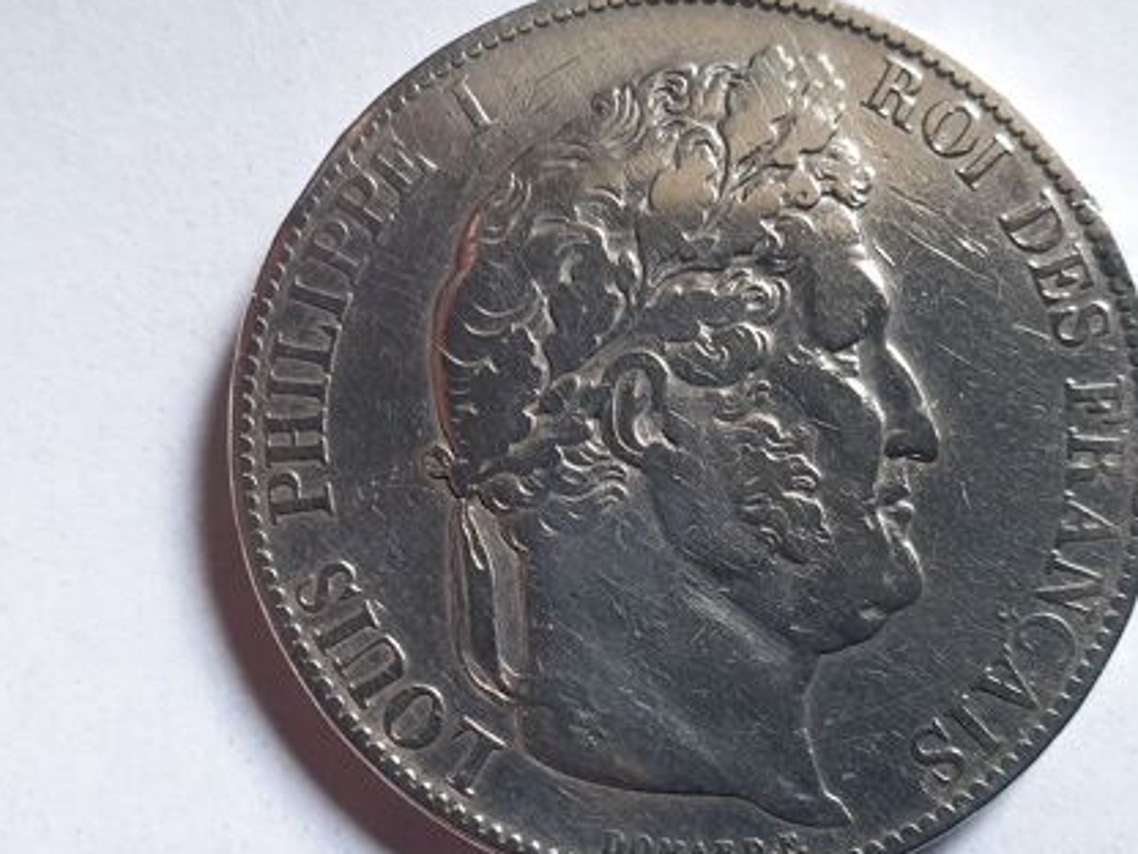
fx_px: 986
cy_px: 454
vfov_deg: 46.8
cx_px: 602
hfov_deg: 59.9
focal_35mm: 30
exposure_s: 1/50
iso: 320
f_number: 2.4
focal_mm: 4.3
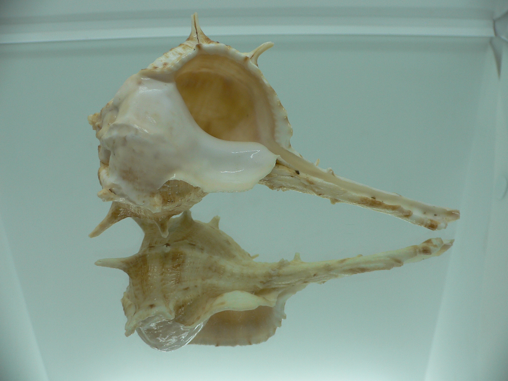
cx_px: 254
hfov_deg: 52.6
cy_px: 190
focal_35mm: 35
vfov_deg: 40.7
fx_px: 514
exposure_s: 1/80
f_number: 2.8
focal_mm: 4.6
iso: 80
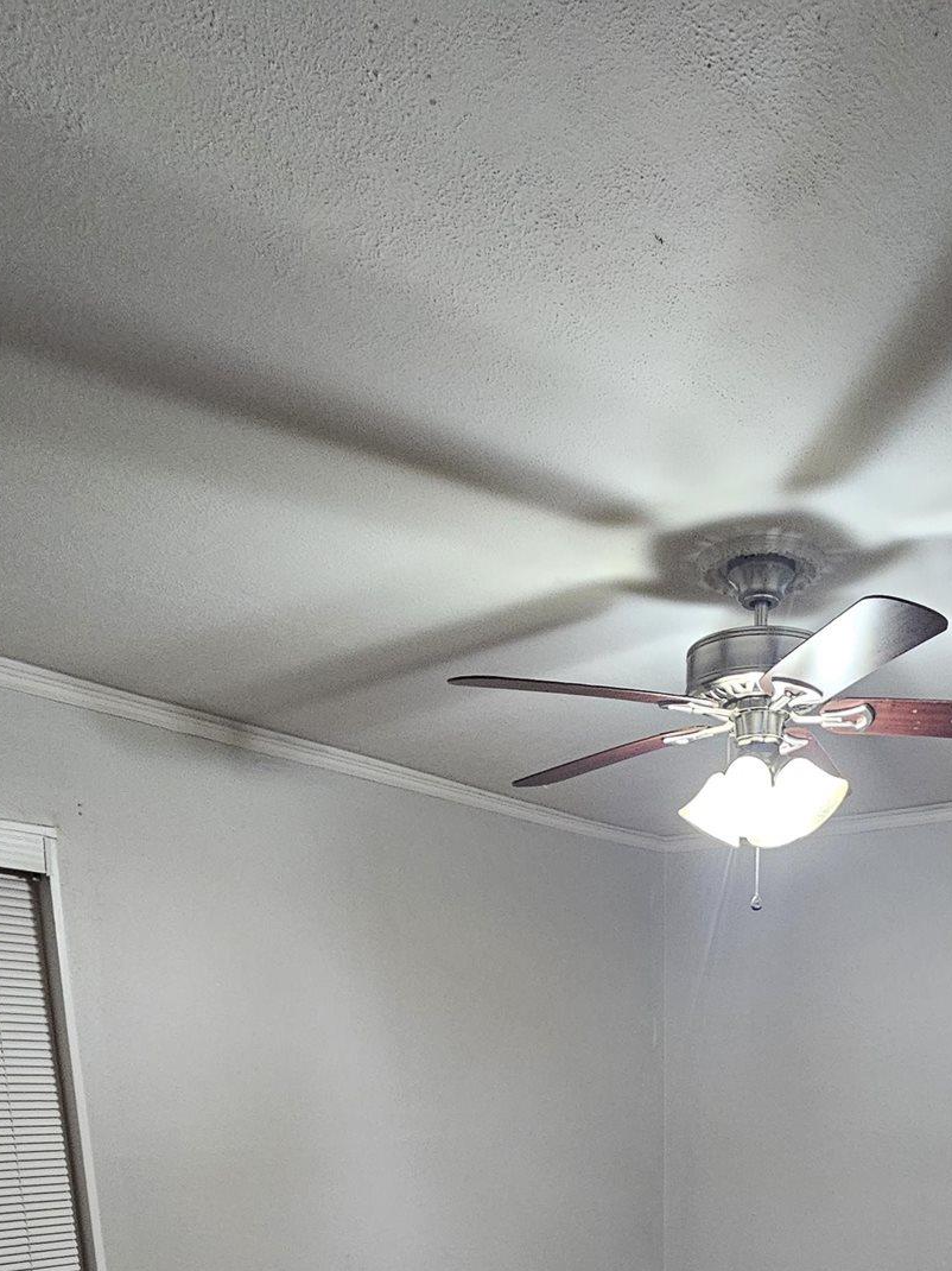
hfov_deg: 48.5
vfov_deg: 49.7
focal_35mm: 28
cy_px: 1310
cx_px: 671
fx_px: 1027
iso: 640
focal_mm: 2.2
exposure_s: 1/30
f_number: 2.2
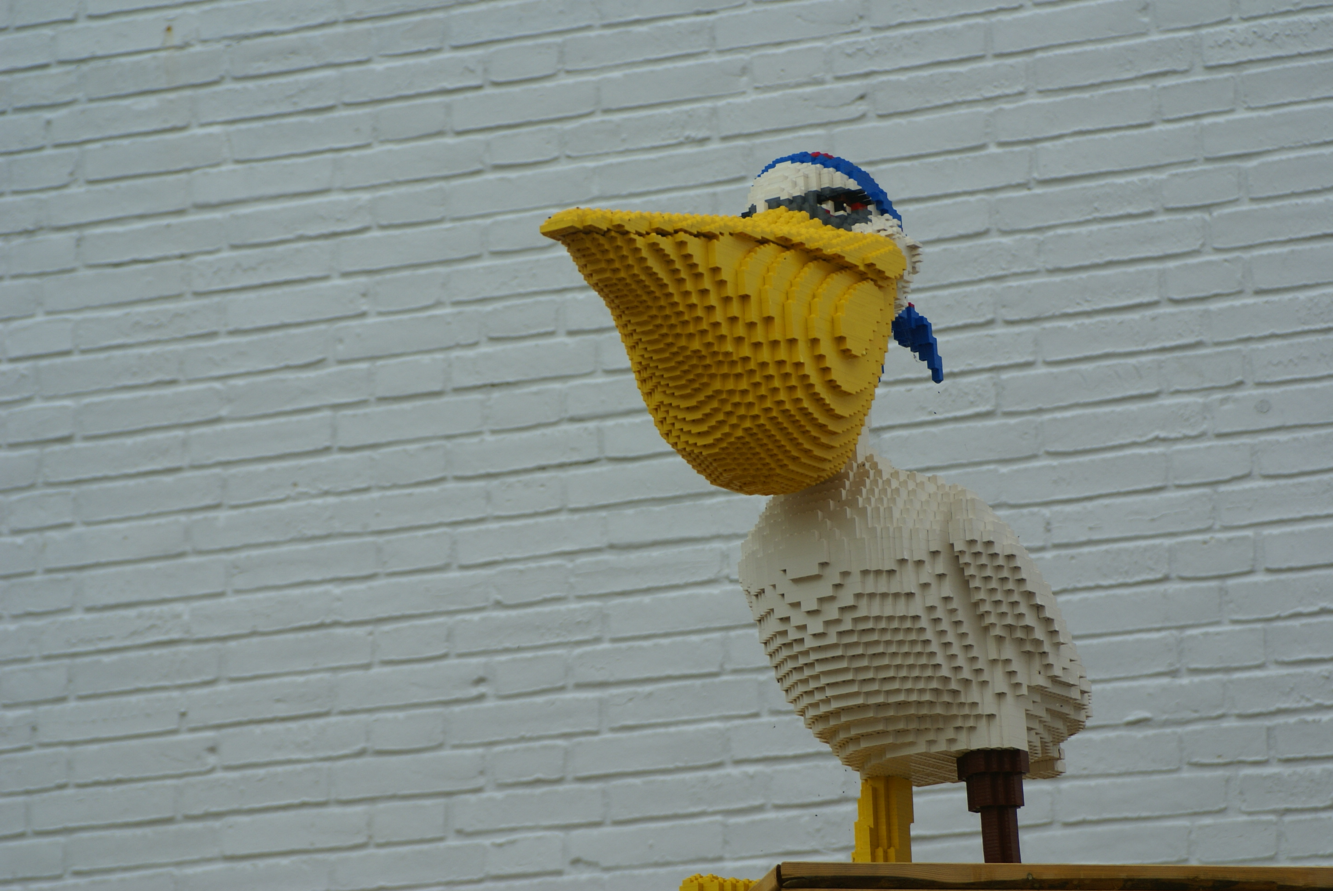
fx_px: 4725
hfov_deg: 16.1
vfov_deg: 10.8
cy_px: 446
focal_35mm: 128
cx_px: 666
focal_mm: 85
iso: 100
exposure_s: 1/160
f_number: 7.1
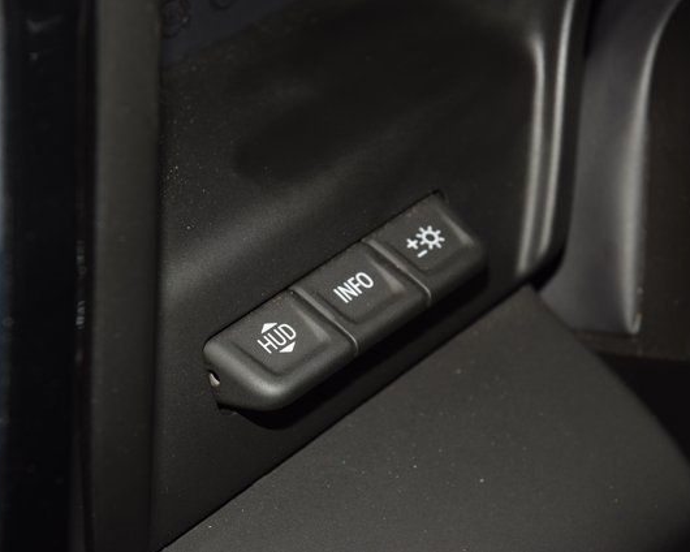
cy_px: 277
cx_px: 345
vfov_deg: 13.0
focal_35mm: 119
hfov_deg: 16.2
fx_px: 2430
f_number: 8
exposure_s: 1/125
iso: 100
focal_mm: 70
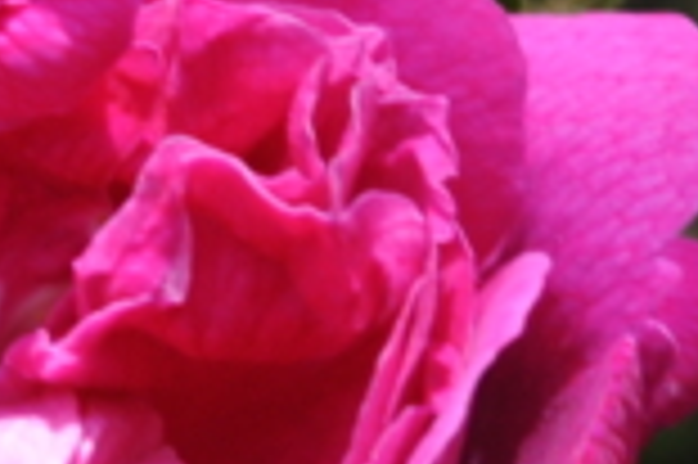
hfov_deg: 2.5
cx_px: -27
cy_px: 426
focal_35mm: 815
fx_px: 15777
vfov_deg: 1.7
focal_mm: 105
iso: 320
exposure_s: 1/60
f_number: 20
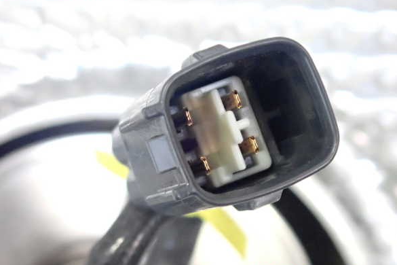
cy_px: 132
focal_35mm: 32
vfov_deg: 41.1
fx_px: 353
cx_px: 202
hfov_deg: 58.7
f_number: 4.9
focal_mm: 5.4
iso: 3200
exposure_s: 1/160
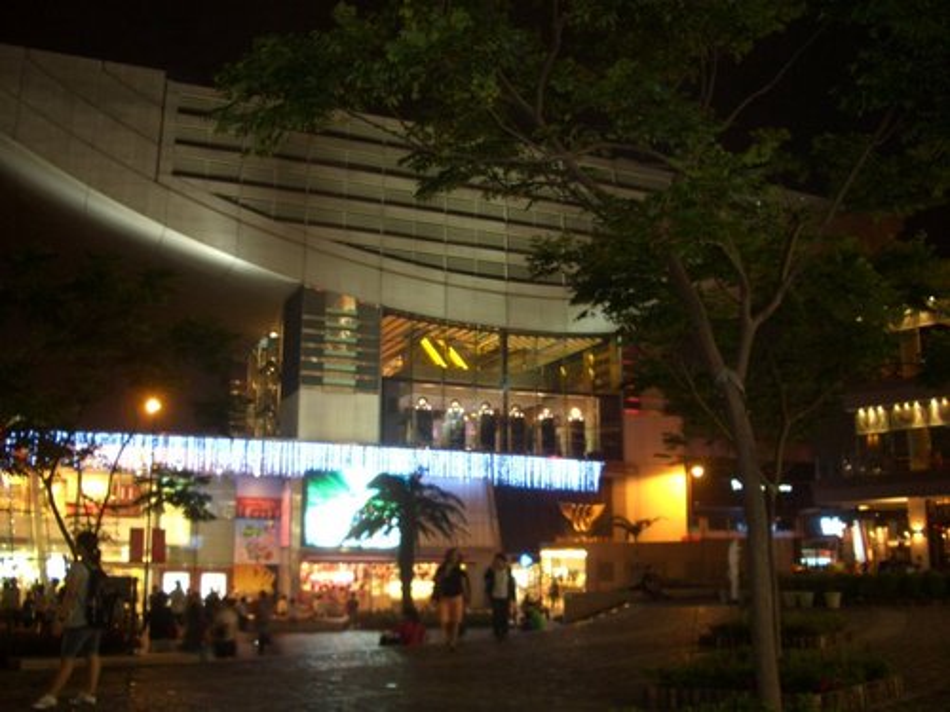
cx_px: 475
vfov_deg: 40.7
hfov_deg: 52.6
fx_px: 961
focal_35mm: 35
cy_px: 356
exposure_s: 1/2.5
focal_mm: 5.8
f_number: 2.6
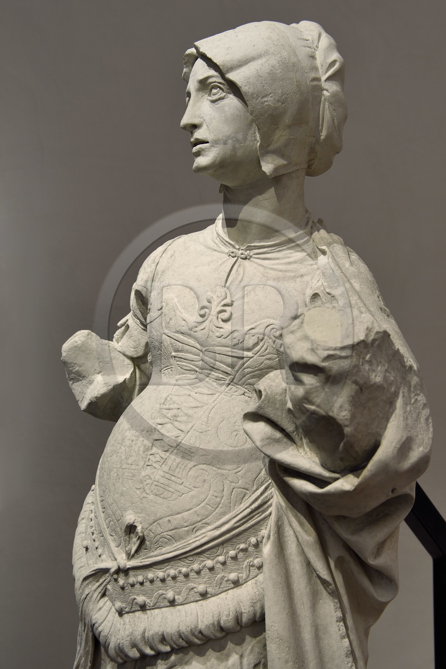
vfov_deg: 42.7
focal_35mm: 46
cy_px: 334
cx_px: 223
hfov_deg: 29.2
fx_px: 855
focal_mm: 46
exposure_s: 1/40
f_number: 8
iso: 800
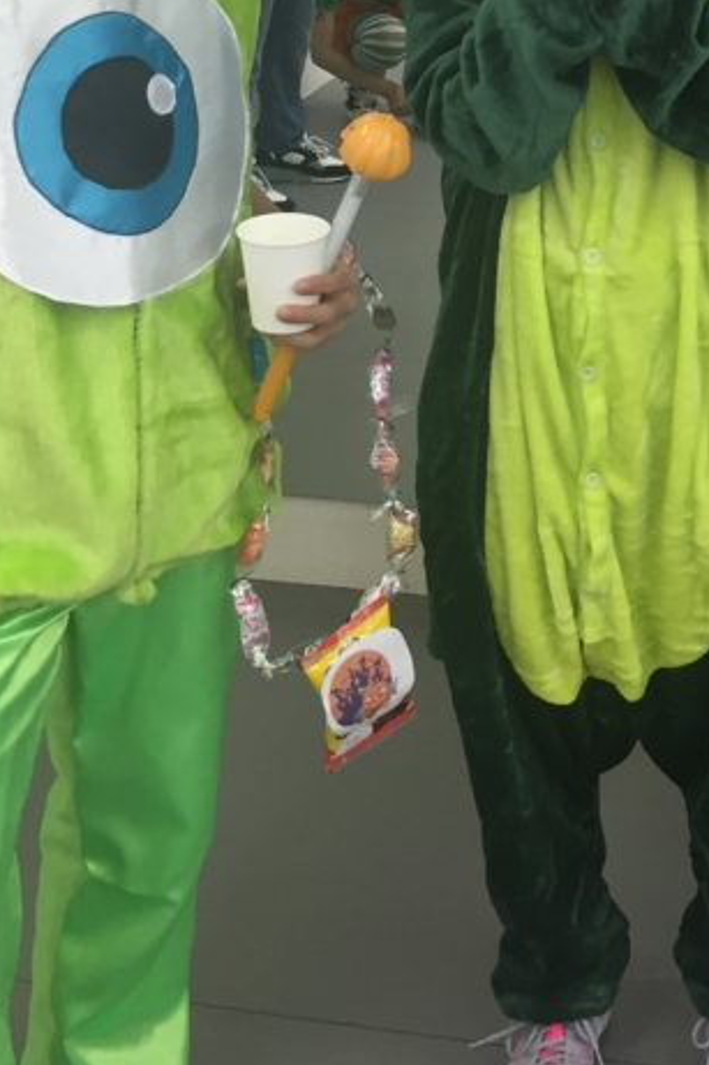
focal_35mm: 67
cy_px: 72
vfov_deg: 28.7
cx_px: 753
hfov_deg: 19.5
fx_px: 1981
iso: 32
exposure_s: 1/33
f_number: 2.2
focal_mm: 4.15
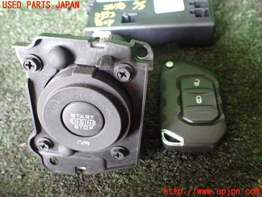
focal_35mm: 30
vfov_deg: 46.8
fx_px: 227
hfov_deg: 60.0
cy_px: 98
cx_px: 131
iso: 1000
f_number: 2.3
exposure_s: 1/30
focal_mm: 5.4
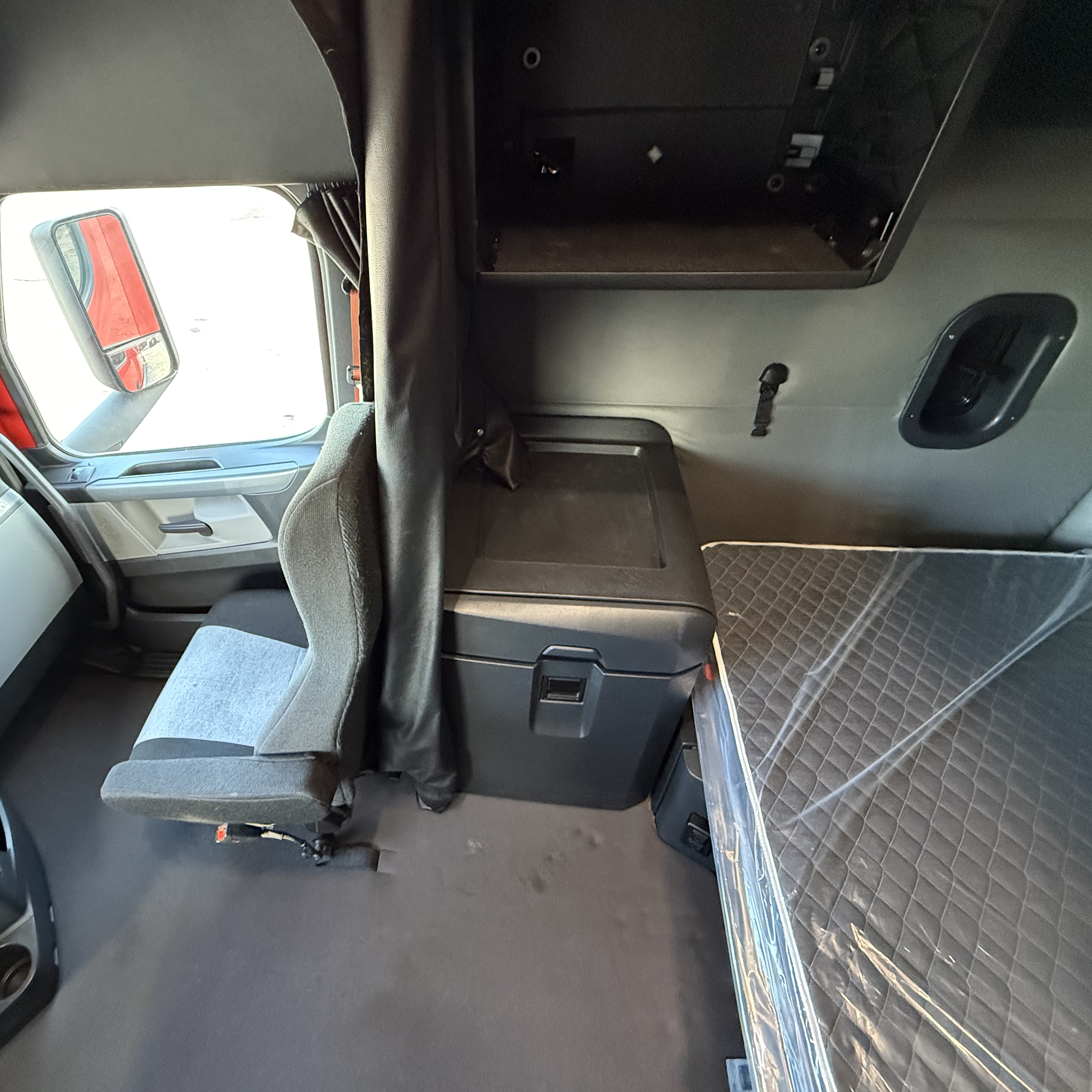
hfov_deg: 83.4
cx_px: 465
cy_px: 544
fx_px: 607
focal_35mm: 17
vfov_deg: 84.0
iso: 1000
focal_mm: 2.22
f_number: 2.2
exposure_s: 1/60
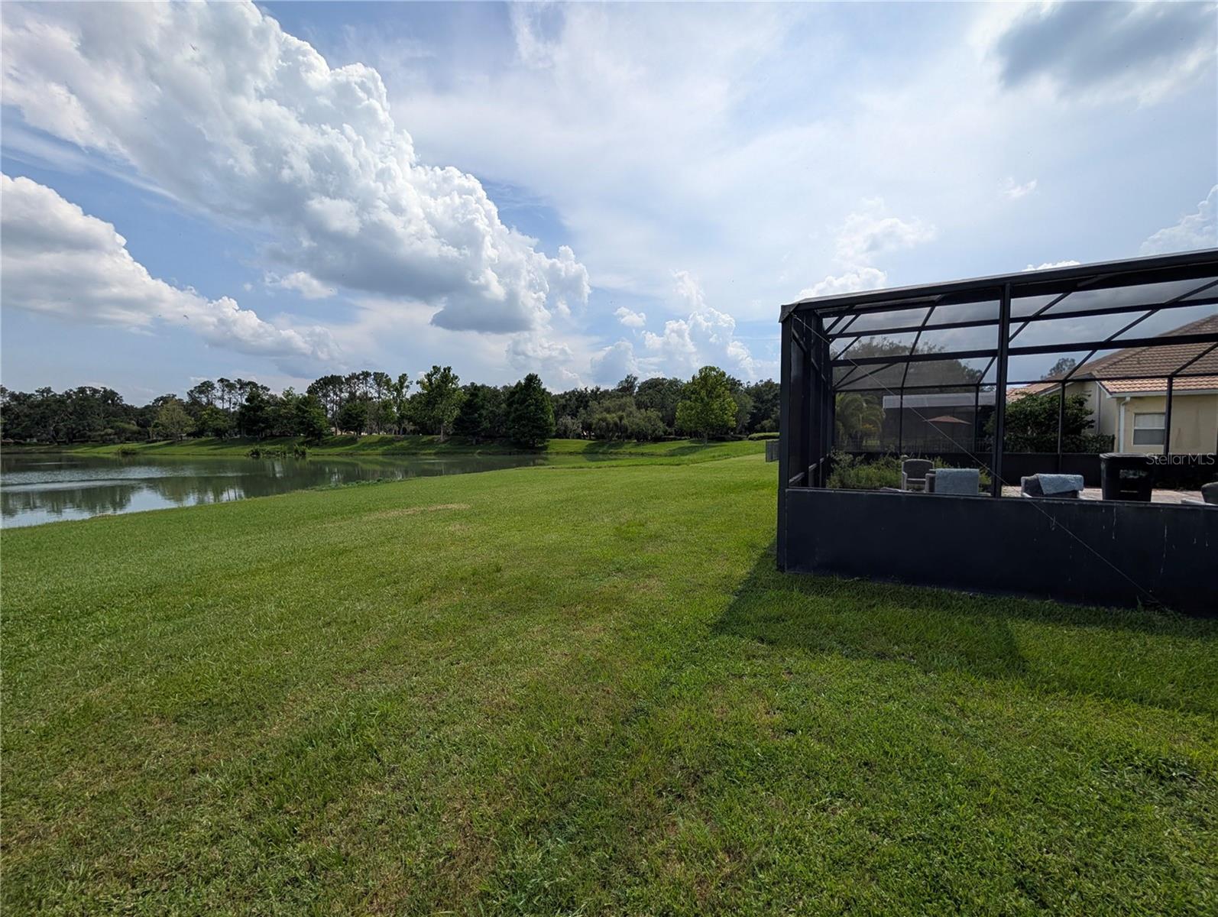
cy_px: 458
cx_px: 609
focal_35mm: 12
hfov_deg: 110.5
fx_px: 423
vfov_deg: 94.6
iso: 54
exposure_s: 1/5319
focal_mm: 2.02
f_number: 1.7
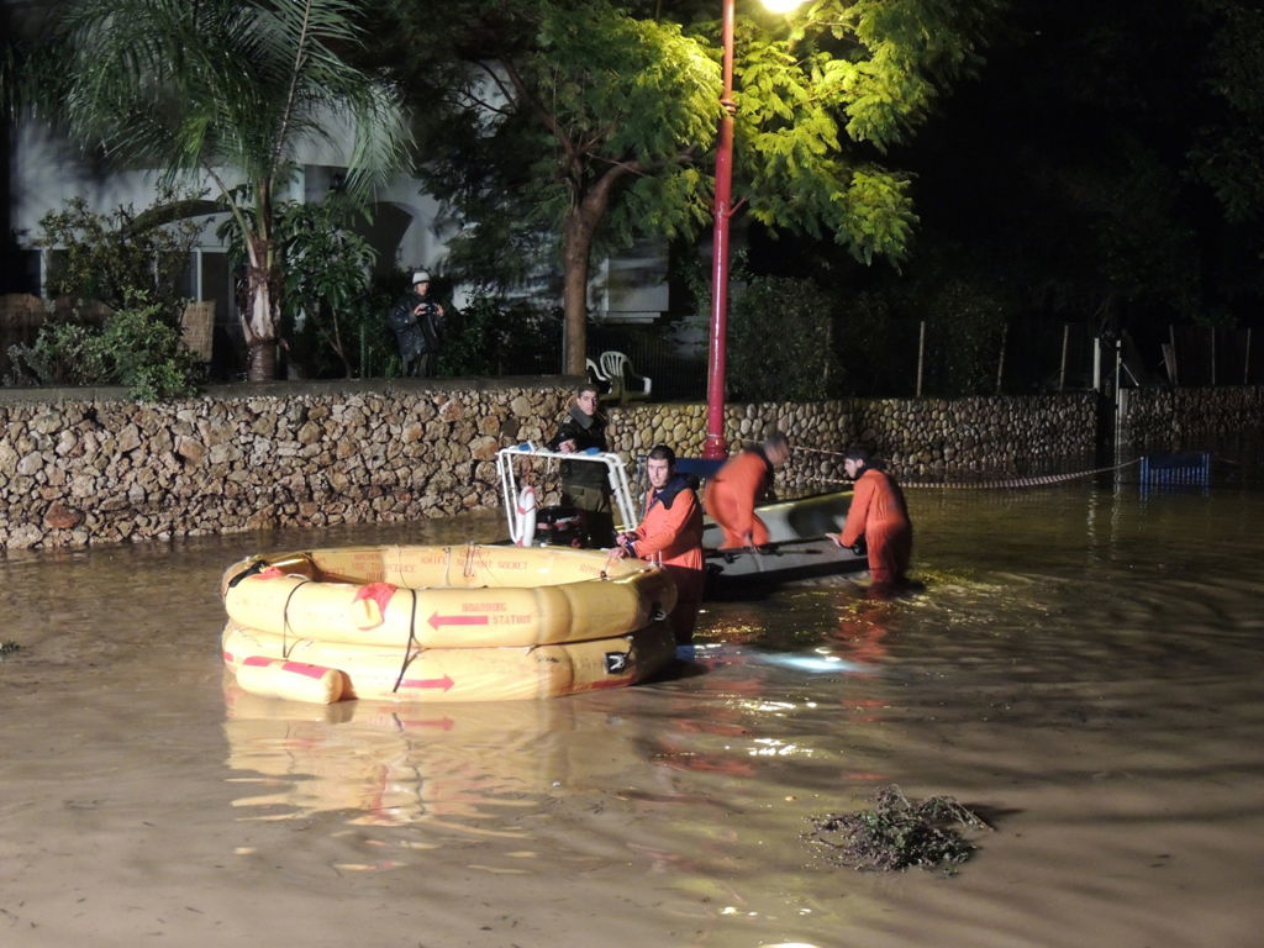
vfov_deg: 24.4
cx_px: 632
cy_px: 474
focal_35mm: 60
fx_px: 2191
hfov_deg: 32.2
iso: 800
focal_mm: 10.7
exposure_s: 1/10
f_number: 3.7
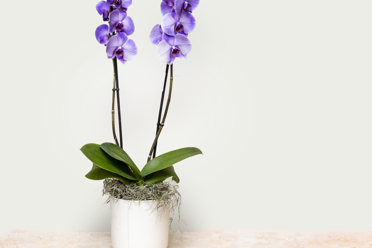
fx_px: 537
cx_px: 139
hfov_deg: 37.9
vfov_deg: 26.0
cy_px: 113
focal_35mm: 52
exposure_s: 1/125
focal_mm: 26.5
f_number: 8
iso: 500
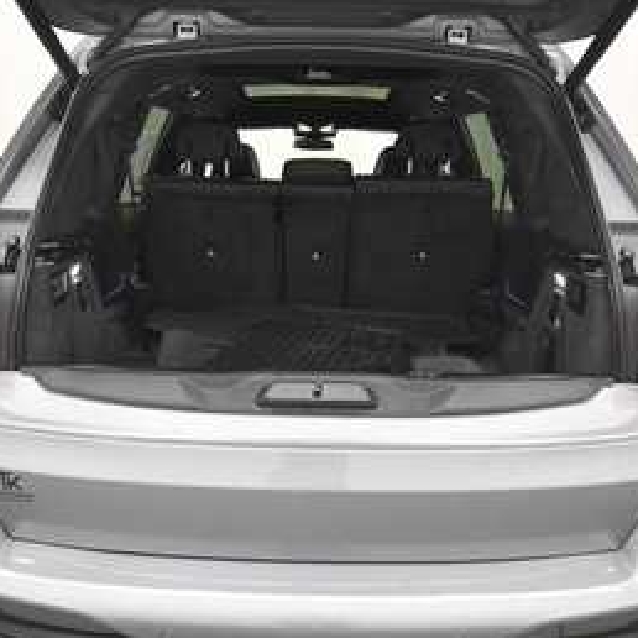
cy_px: 325
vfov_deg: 49.7
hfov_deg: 49.7
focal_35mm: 33
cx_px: 312
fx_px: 688
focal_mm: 17
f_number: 5.3
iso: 1600
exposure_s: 1/125
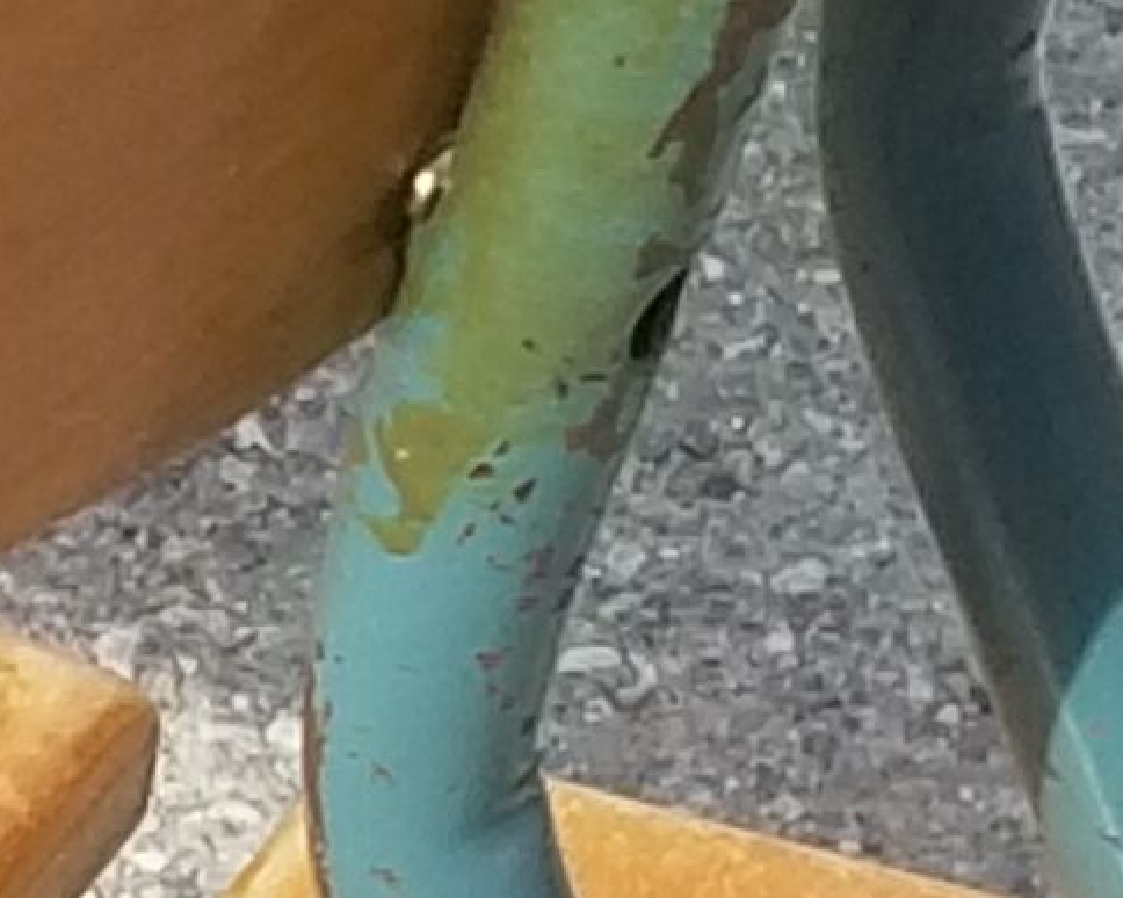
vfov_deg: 10.2
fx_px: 5018
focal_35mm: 151
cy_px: 608
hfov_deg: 11.8
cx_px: -870
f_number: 1.7
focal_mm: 4.25
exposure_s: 1/1256
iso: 50
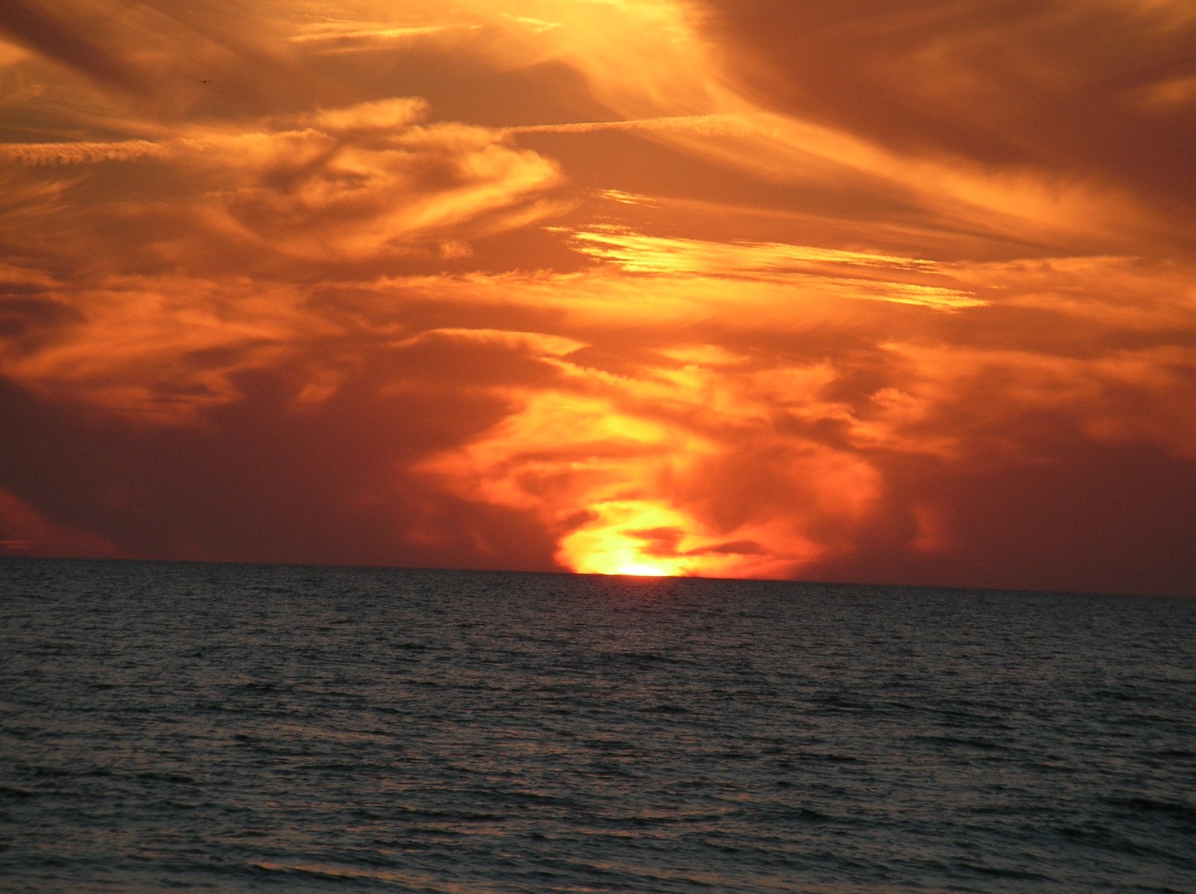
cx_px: 598
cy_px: 447
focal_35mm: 303
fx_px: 10458
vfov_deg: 4.9
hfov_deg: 6.5
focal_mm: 50
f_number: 4.4
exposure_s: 1/228
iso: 50
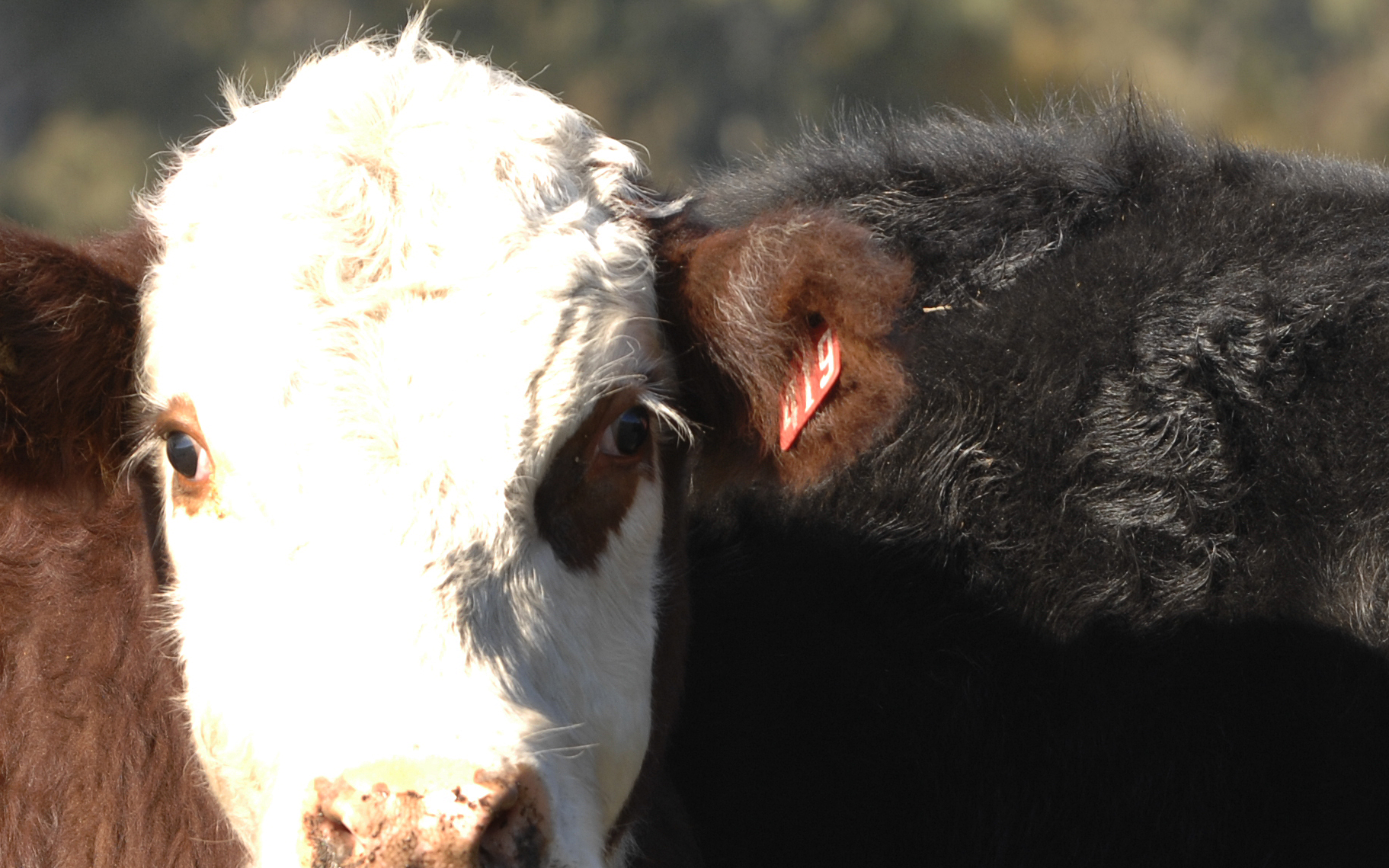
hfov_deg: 4.5
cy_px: 693
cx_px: 1297
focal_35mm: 467
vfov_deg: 2.8
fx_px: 17677
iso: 125
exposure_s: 1/160
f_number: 6
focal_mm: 130
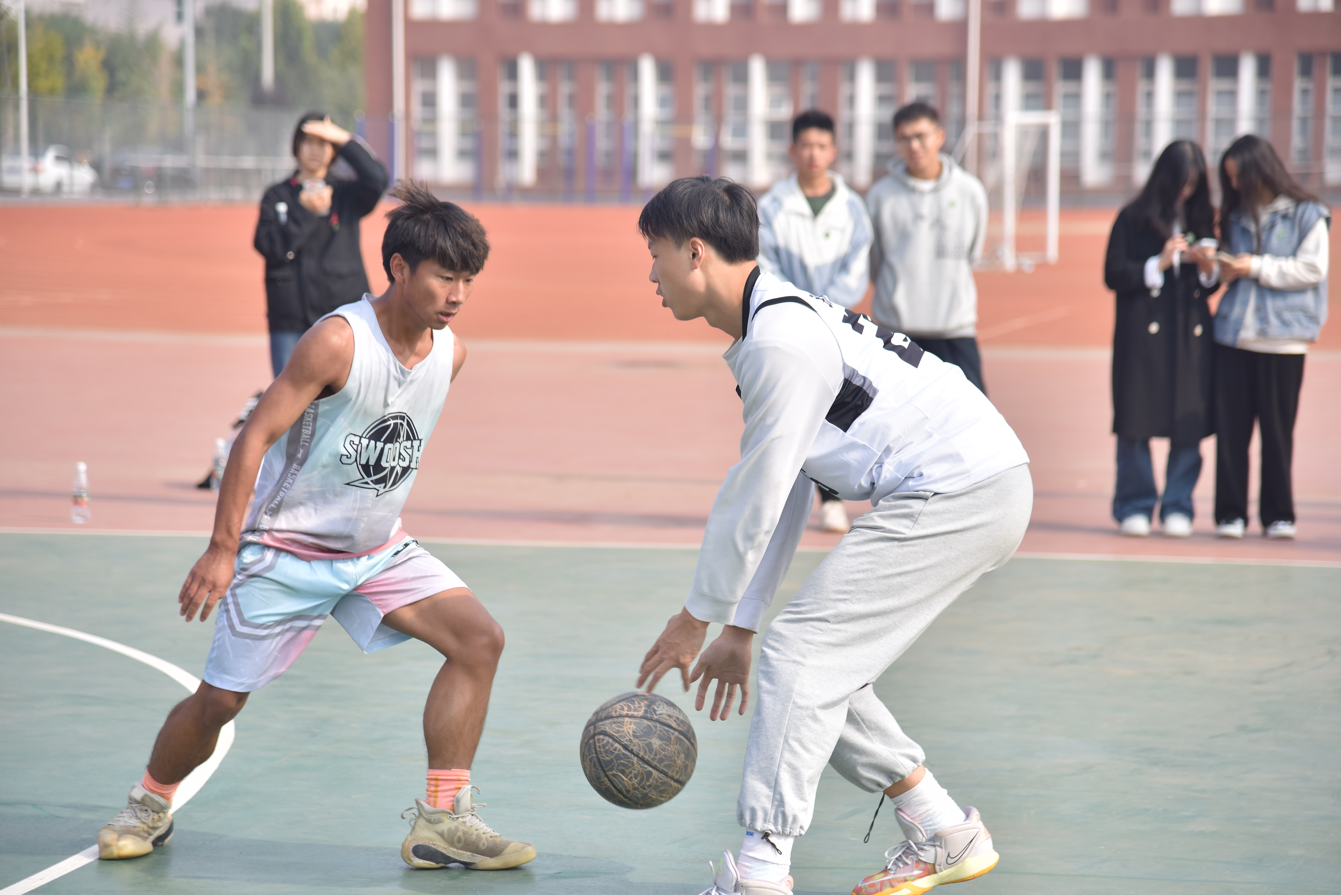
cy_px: 448
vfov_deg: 11.4
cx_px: 670
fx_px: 4471
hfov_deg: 17.1
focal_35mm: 120
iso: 125
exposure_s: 1/800
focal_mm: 120
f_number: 4
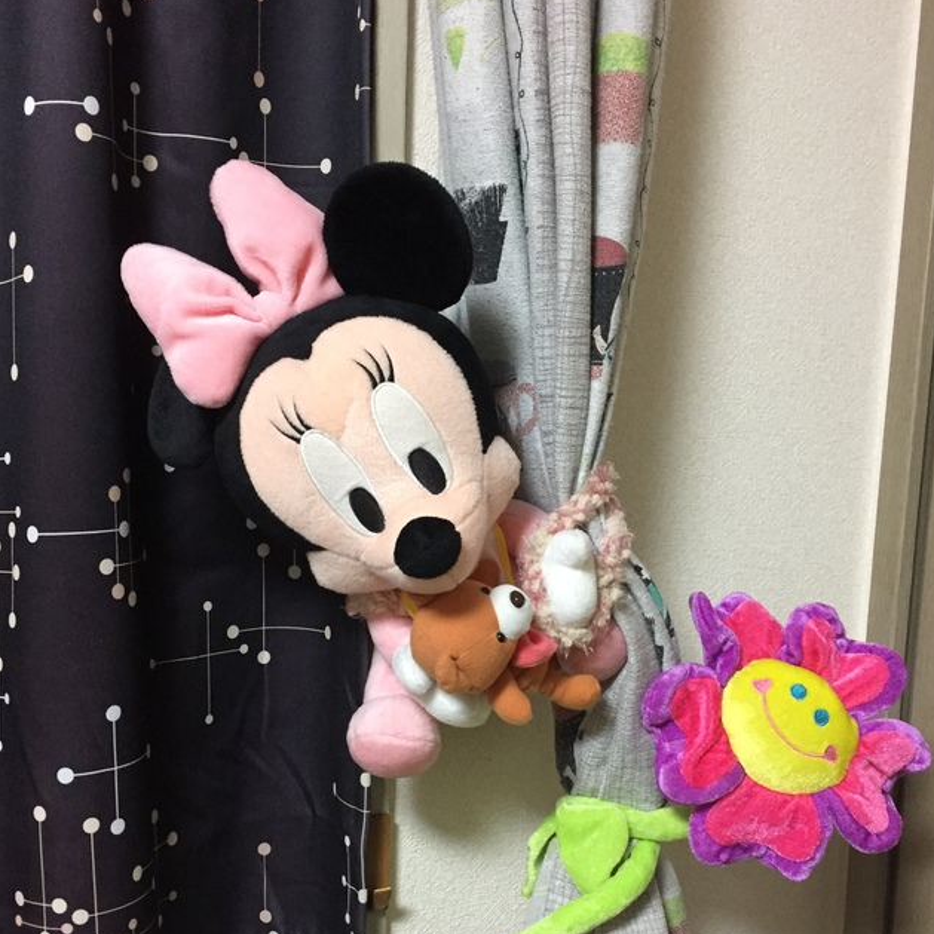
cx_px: 469
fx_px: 1160
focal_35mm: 38
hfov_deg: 43.9
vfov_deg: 43.5
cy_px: 589
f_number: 2.2
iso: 200
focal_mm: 4.15
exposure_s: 1/30
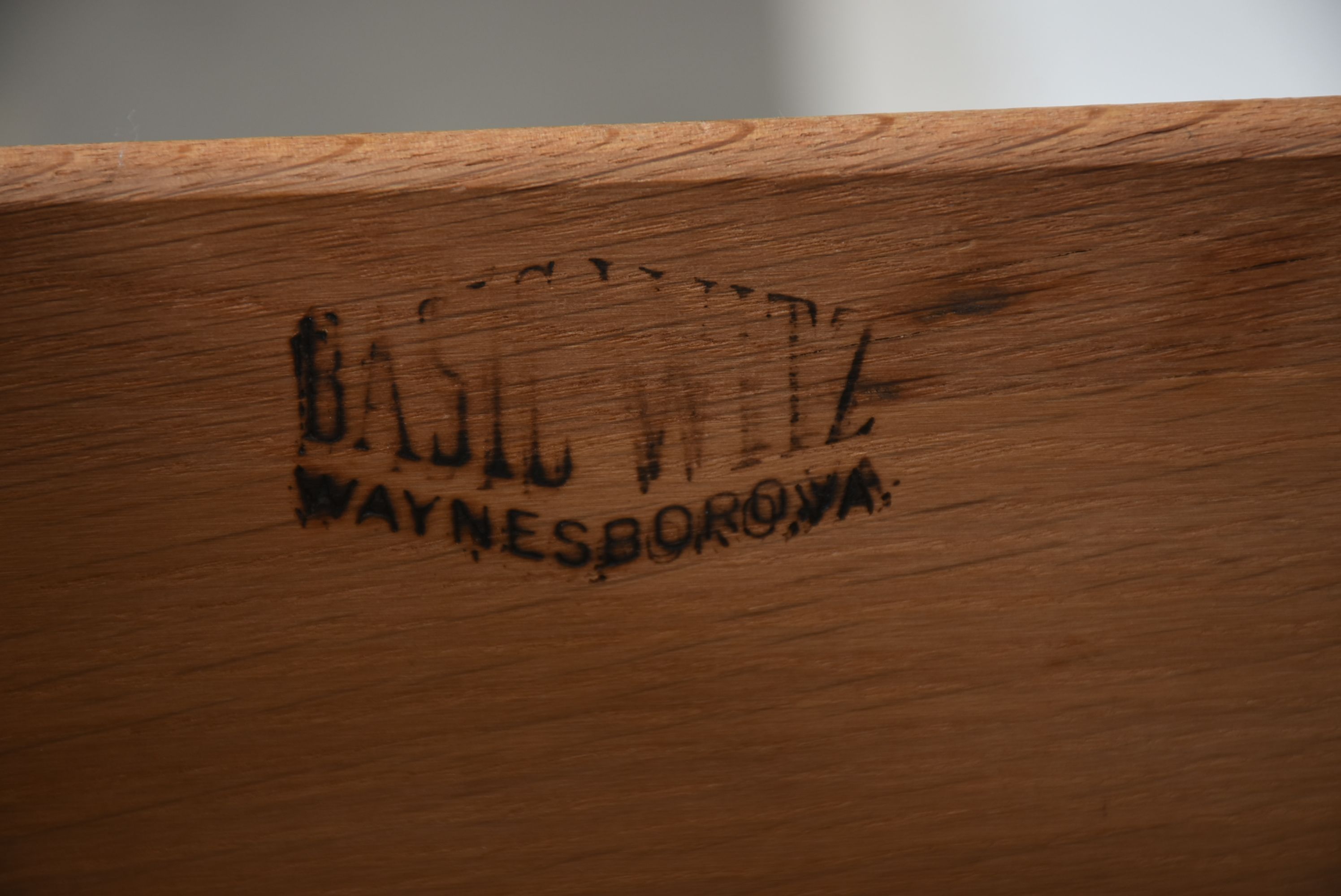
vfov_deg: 6.6
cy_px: 448
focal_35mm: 210
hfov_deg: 9.8
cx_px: 670
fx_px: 7828
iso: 200
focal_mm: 140
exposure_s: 1/160
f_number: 9
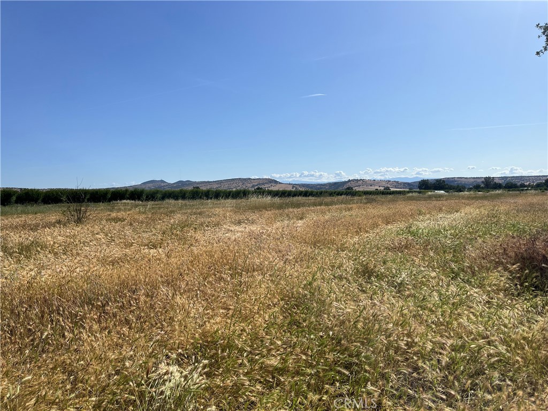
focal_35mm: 26
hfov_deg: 67.3
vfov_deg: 53.1
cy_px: 206
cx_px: 274
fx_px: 412
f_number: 1.6
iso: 50
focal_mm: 5.1
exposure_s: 1/7353
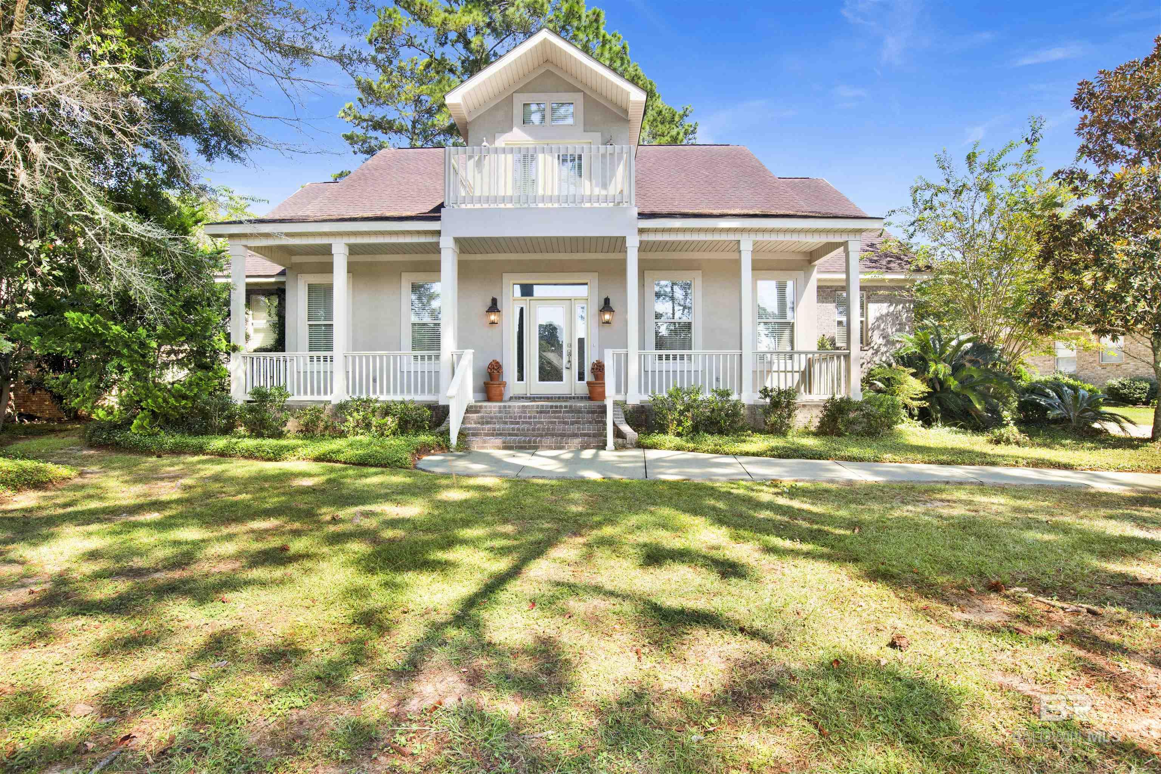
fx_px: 580
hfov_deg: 90.0
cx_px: 580
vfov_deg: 67.4
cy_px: 387
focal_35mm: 18
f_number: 11
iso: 200
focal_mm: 18
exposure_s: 1/60
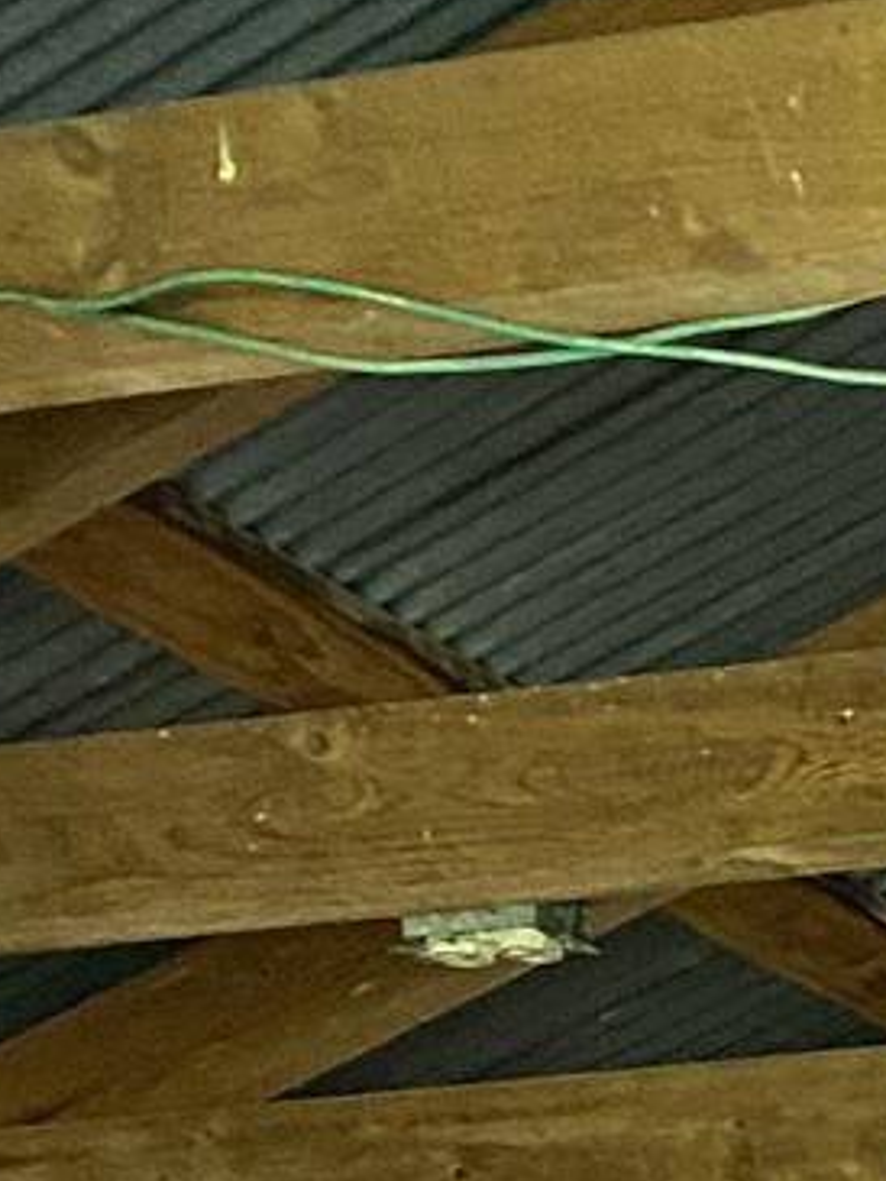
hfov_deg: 8.3
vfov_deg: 9.7
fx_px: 5594
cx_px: 2121
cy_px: 3368
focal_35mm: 164
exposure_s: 1/60
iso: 200
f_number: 1.8
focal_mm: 4.25
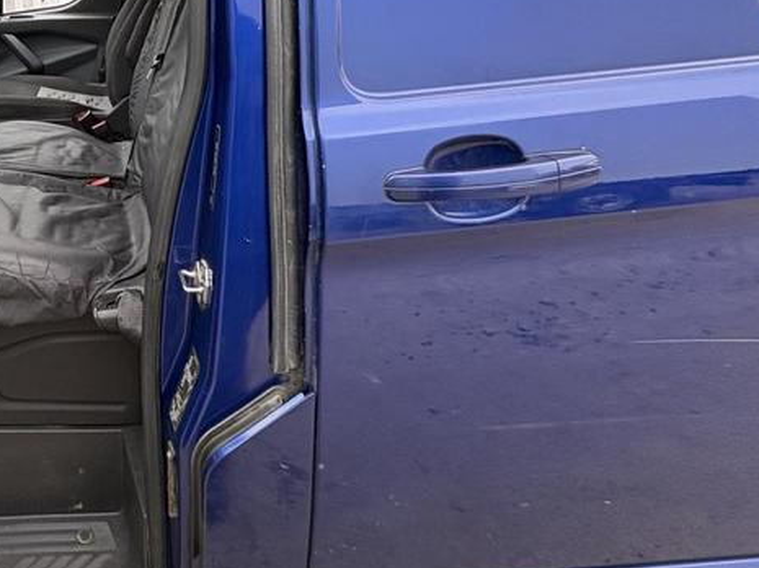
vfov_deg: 47.3
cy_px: 82
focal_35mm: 27
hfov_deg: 57.4
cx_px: 95
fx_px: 592
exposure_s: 1/137
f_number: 2.2
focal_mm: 2.22
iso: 80
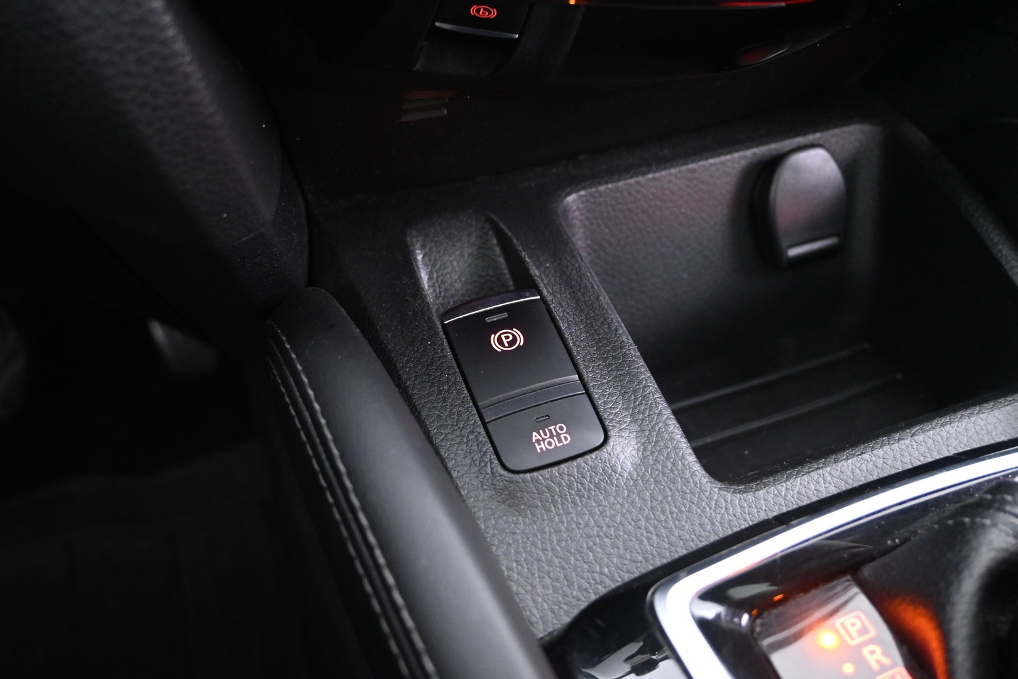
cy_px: 340
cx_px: 509
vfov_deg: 40.8
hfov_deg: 58.3
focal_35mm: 32
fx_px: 912
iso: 3200
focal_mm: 21.5
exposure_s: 1/5
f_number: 4
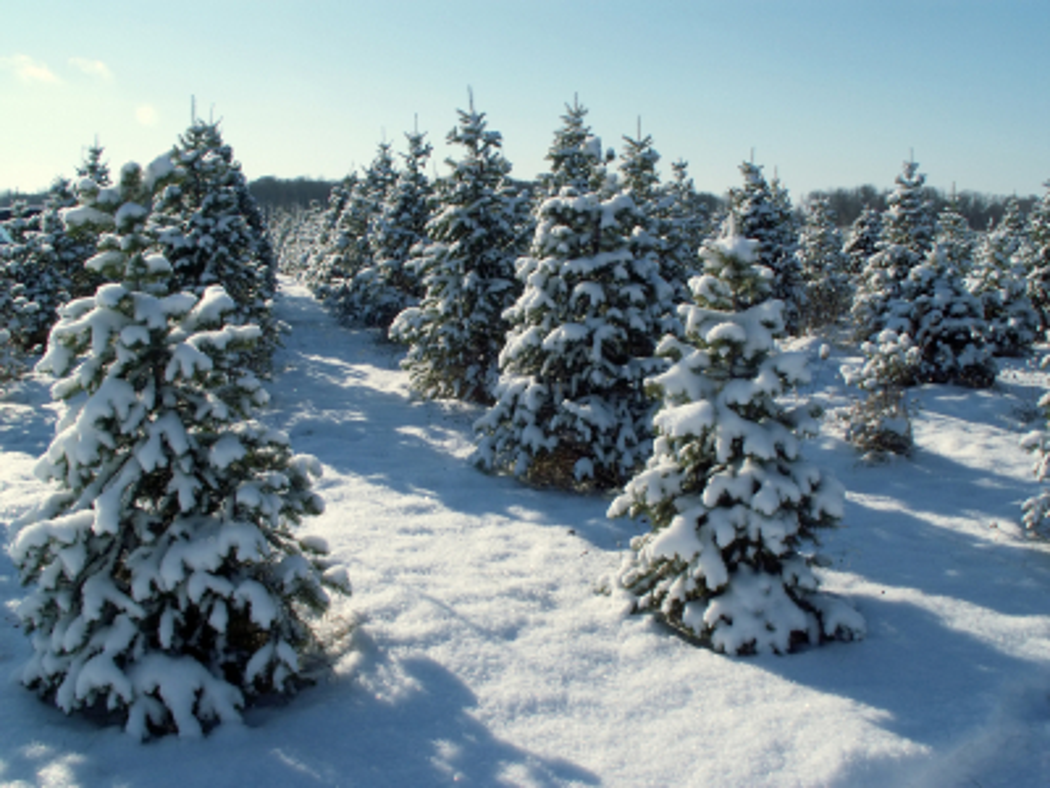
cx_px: 525
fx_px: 1062
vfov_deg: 40.7
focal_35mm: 35
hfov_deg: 52.6
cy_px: 394
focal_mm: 5.86
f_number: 8
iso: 50
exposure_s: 1/400
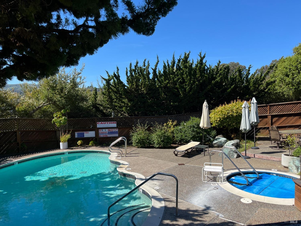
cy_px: 113
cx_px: 150
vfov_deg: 53.1
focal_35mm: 26
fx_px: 226
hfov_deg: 67.3
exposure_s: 1/2571
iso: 50
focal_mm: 5.1
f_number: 1.6
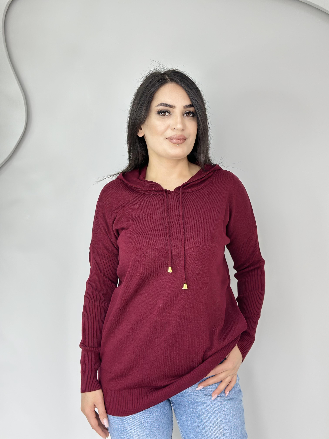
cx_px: 164
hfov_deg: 30.3
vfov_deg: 39.7
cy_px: 220
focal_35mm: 48
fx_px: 608
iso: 125
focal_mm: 6.86
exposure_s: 1/88
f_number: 1.78
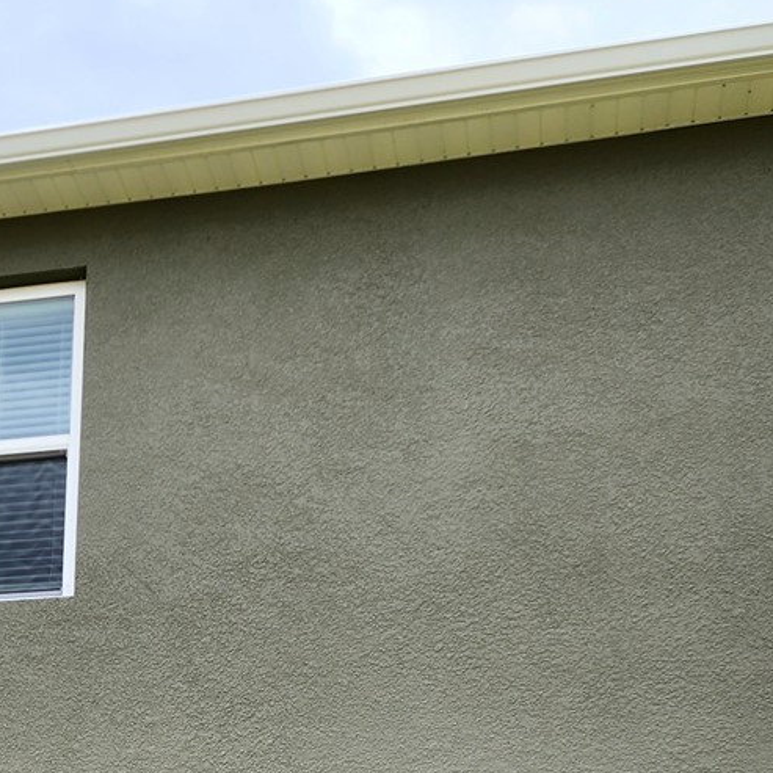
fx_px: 1667
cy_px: 894
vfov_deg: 24.0
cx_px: 110
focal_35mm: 66
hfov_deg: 25.5
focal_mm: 6.4
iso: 12
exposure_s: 1/1250
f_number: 1.8
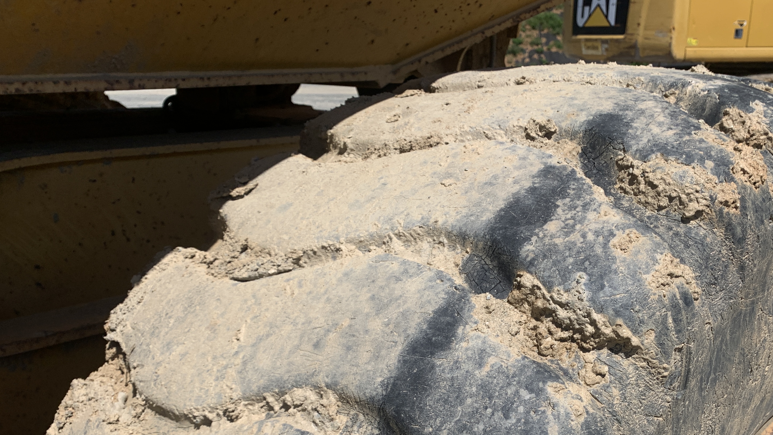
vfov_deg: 29.4
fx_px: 799
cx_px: 508
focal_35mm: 39
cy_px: 374
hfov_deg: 50.8
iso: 25
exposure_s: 1/3289
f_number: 1.8
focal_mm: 4.25
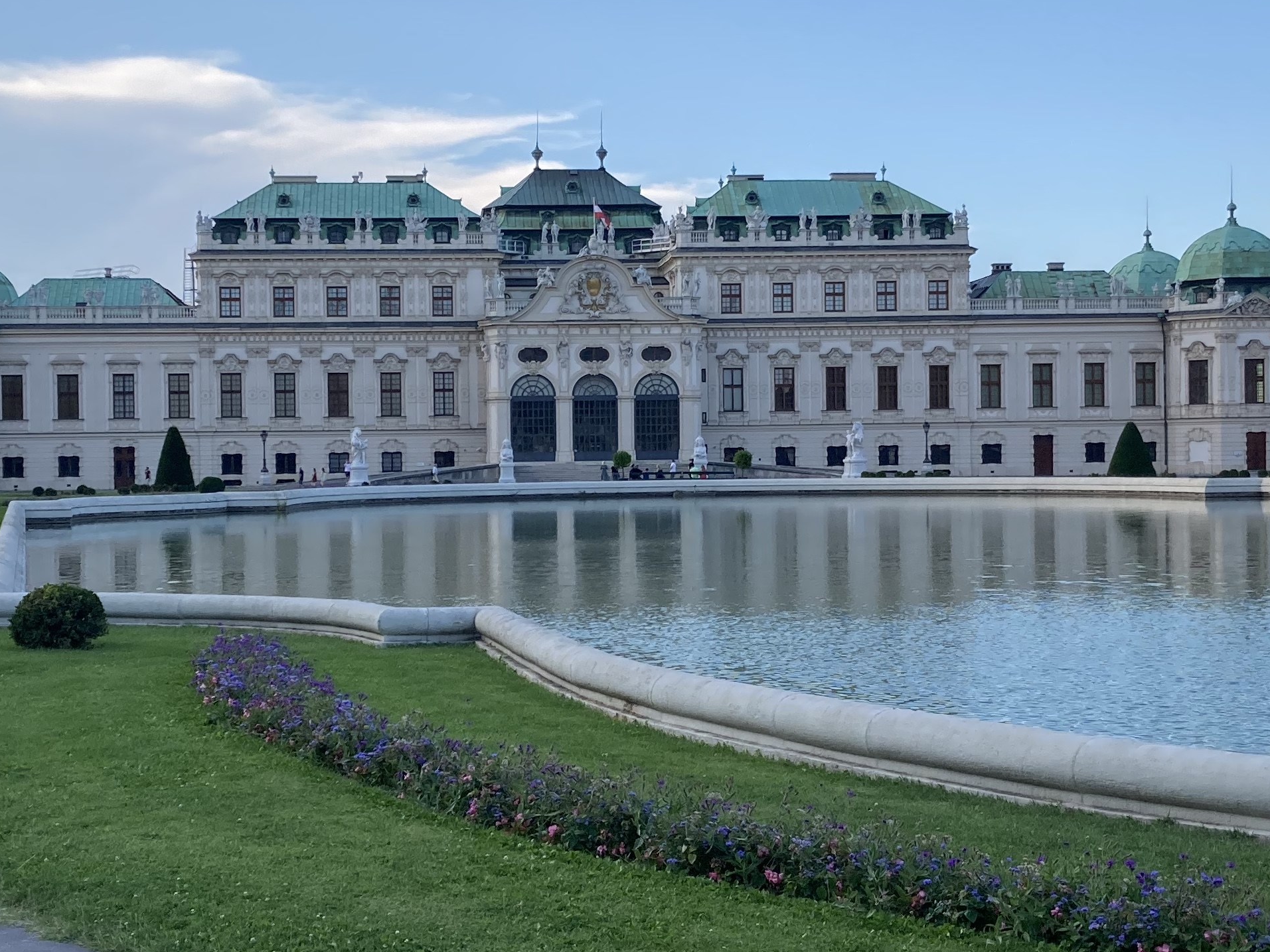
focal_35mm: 59
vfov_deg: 24.8
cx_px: 592
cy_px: 464
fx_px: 2165
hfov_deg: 32.7
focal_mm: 3.99
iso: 20
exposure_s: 1/838
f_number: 1.8
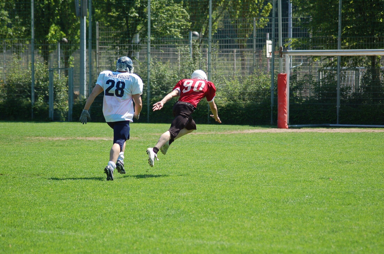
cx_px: 192
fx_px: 1916
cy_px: 127
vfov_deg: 7.6
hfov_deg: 11.4
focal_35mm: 180
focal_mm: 120
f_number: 4.2
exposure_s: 1/1000
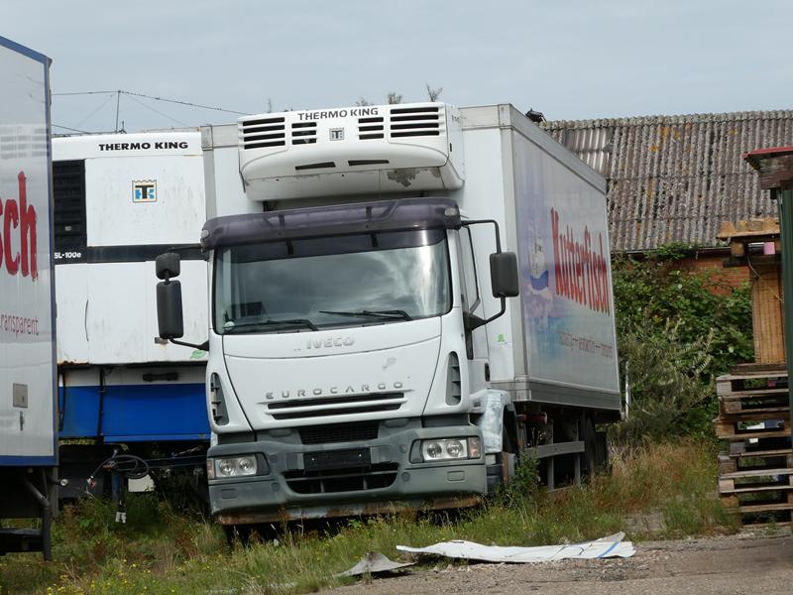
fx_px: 3459
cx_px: 396
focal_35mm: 151
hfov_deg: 13.1
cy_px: 298
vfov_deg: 9.8
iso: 80
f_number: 5.4
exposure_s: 1/400
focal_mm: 27.1
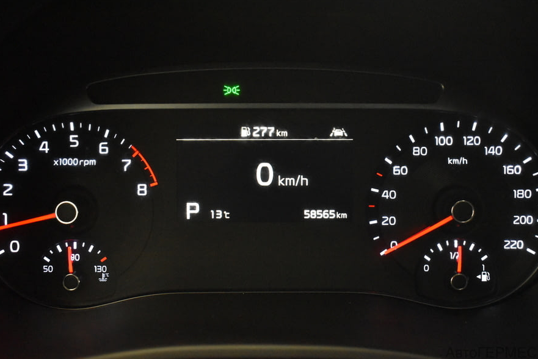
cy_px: 181
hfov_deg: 41.5
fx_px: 711
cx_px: 268
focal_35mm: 48
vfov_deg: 28.4
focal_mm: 31
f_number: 4.2
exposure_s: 1/40
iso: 6400
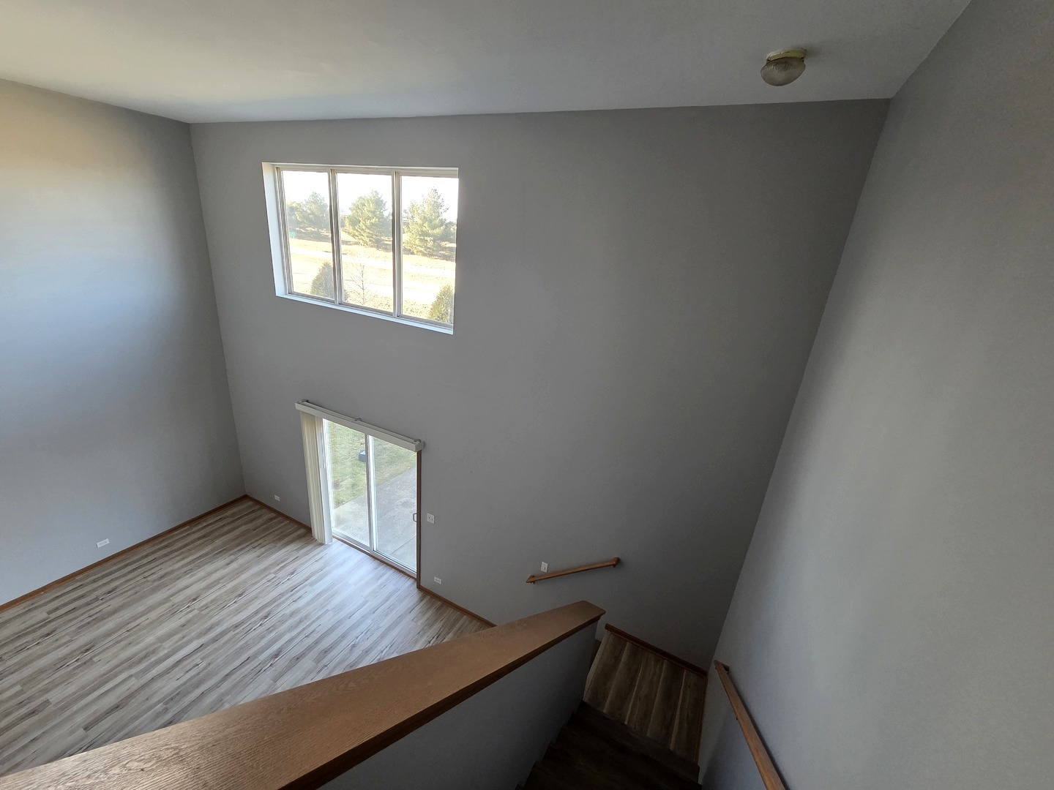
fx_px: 396
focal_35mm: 13
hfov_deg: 106.2
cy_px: 395
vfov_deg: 89.9
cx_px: 527
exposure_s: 1/120
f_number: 2.2
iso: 160
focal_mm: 2.2
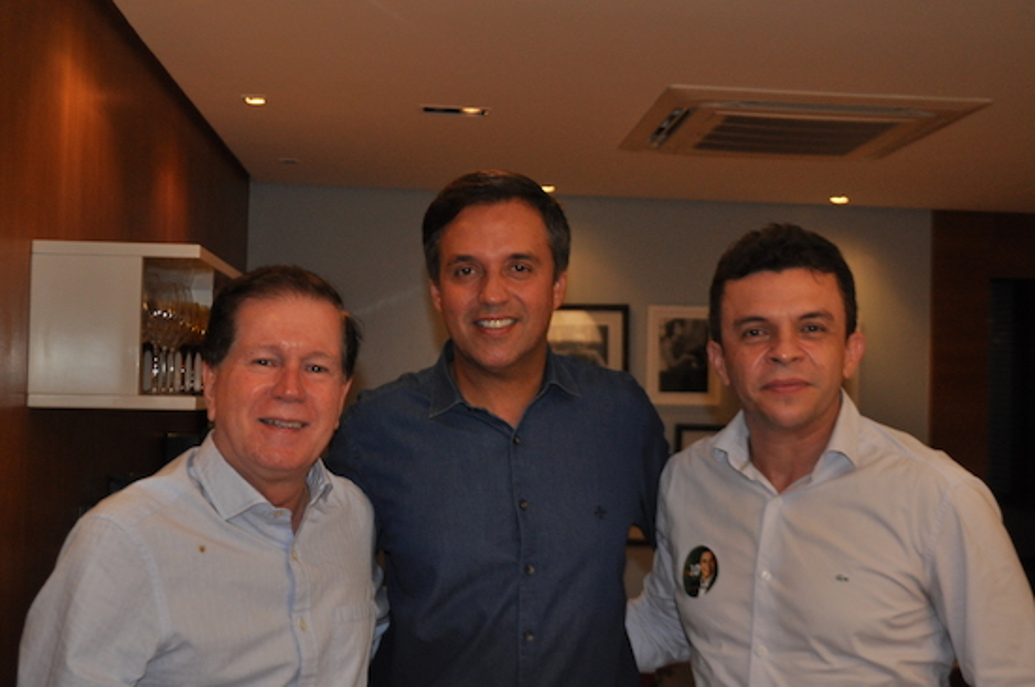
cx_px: 518
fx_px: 1292
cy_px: 344
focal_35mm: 45
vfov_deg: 29.8
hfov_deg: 43.7
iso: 800
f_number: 4.5
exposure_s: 1/60
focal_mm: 30
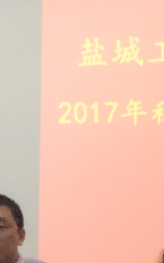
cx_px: 236
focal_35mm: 172
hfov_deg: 7.5
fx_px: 1229
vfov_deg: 12.2
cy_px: 186
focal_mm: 6.6
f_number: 2.8
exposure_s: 1/50
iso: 320
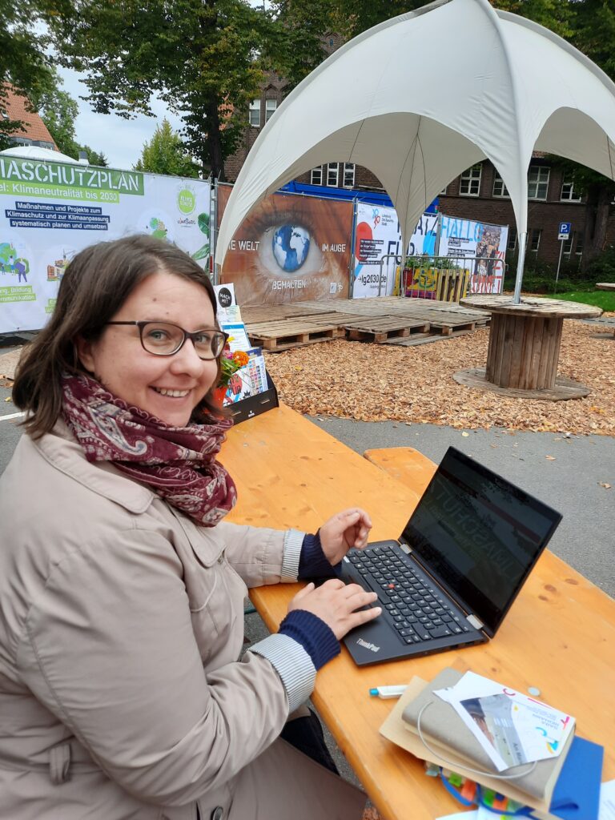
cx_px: 308
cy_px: 410
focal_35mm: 25
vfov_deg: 69.4
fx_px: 592
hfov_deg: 54.9
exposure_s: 1/145
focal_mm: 4.6
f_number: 2
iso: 32
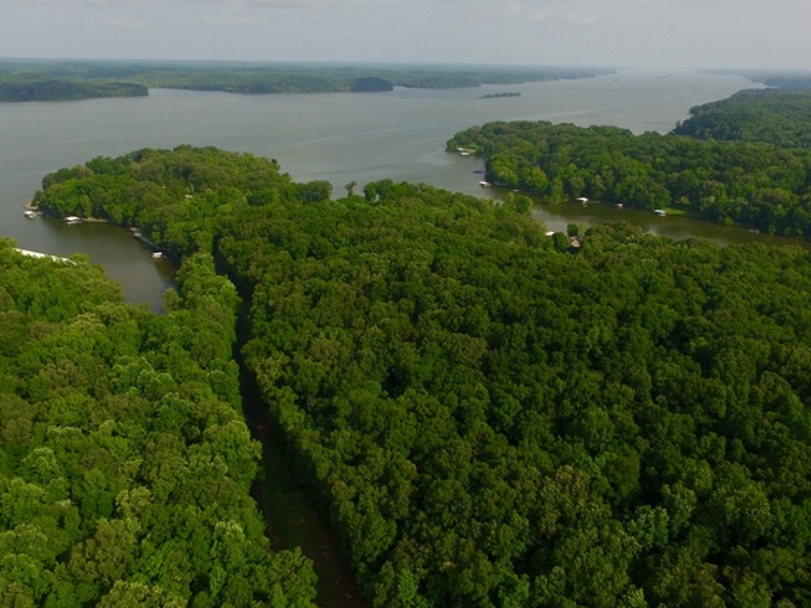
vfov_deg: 49.7
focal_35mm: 28
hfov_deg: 63.4
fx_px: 656
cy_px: 304
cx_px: 394
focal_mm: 3.61
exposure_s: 1/1799
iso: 100
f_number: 2.8
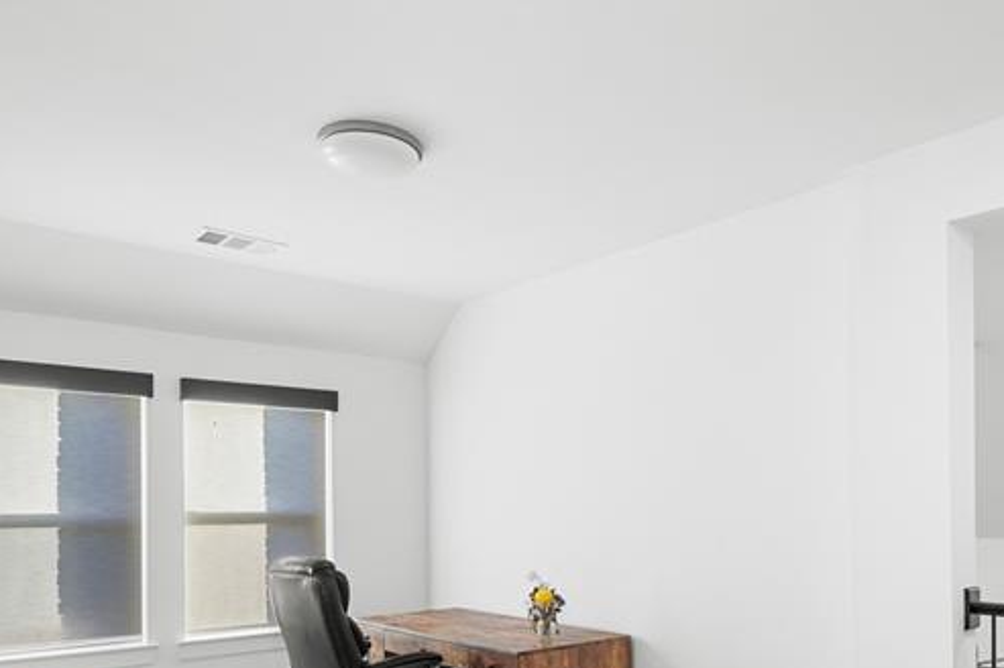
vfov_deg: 45.2
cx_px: 582
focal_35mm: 27
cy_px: 546
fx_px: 752
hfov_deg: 67.0
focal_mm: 13
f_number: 8
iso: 200
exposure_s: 1.3
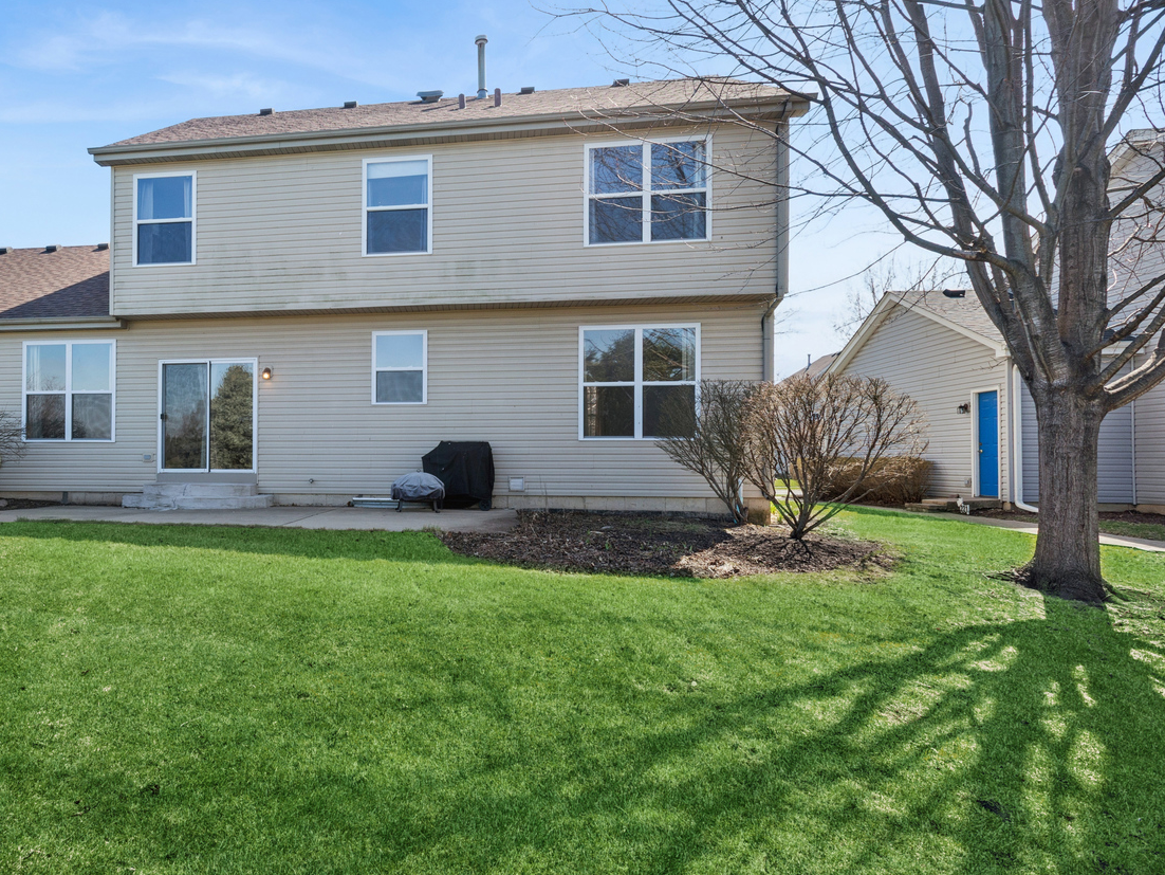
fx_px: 808
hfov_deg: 67.9
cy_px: 370
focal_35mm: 24
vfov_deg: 56.6
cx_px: 319
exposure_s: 1/125
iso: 400
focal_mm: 17
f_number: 11
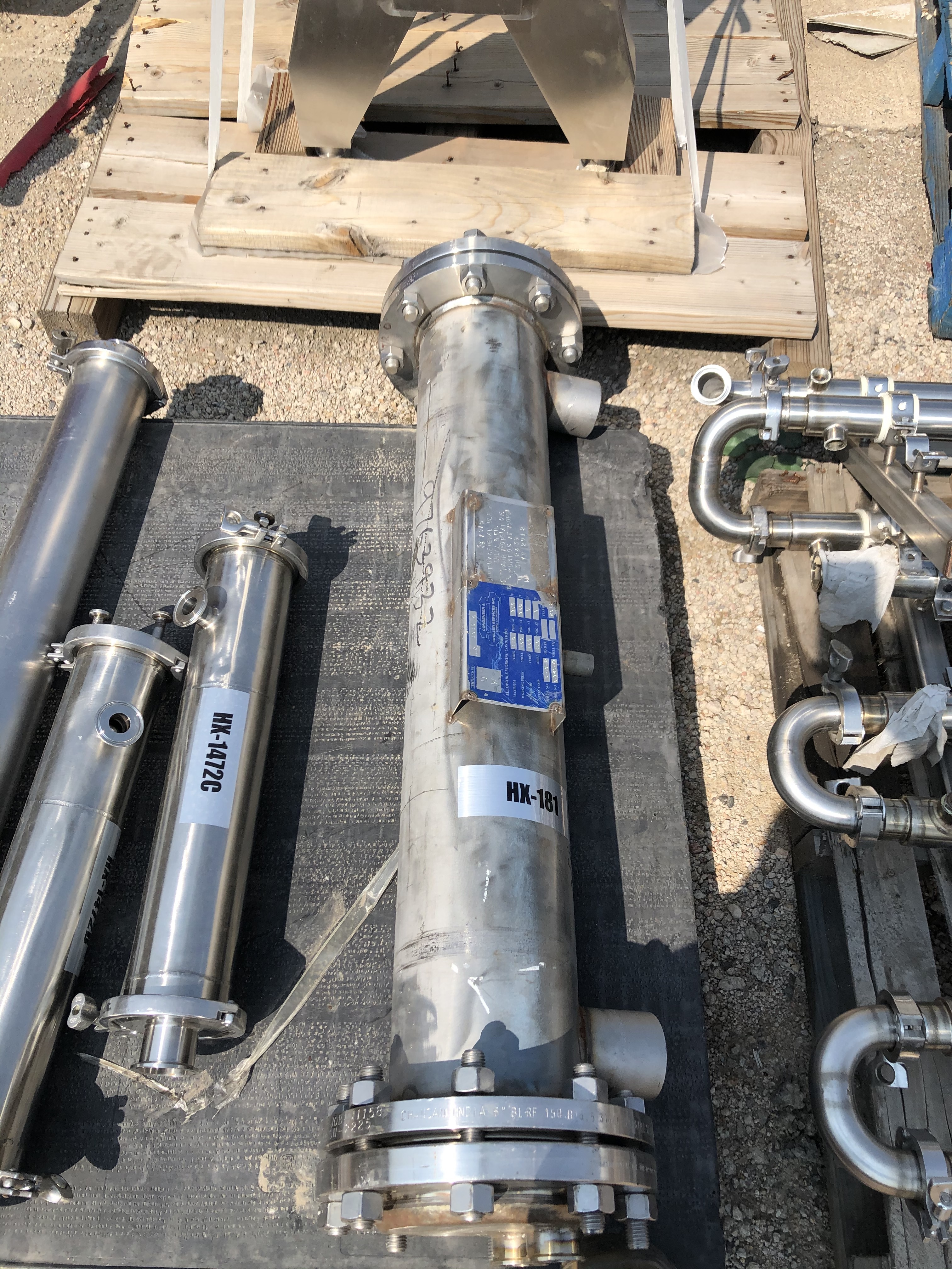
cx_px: 476
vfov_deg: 63.4
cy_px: 634
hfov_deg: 49.7
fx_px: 1027
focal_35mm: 28
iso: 20
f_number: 1.8
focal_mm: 3.99
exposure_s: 1/2024
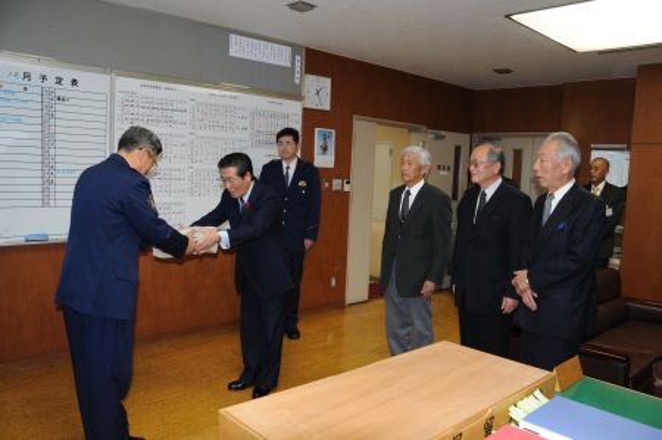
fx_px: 496
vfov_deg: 47.8
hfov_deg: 67.4
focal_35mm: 27
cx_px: 331
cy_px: 220
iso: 400
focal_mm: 18
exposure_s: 1/60
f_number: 5.6
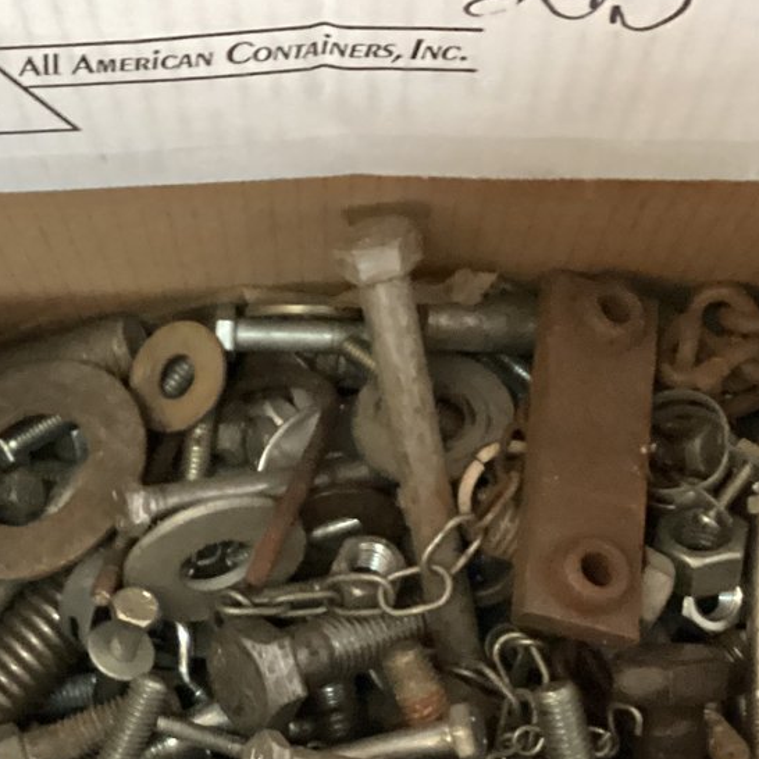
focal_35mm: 76
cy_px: 760
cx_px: 245
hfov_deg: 22.7
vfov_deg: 21.9
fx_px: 1885
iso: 640
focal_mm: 3.3
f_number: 2.4
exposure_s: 1/15
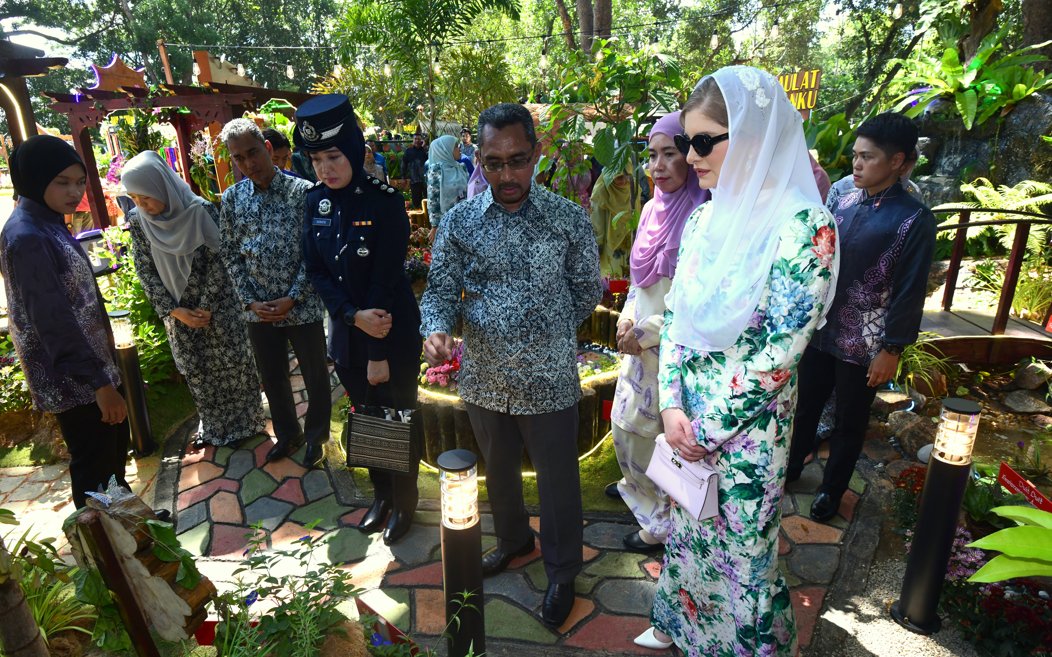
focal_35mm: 20
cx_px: 513
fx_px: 573
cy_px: 345
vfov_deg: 59.6
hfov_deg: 85.0
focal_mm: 19
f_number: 10
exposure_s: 1/250
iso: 1250
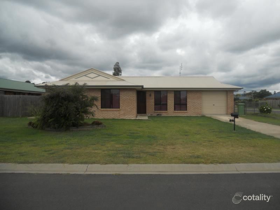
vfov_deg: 51.4
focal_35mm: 27
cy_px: 105
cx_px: 140
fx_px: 218
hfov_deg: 65.3
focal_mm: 4.9
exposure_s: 1/1250
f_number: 3.2
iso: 80
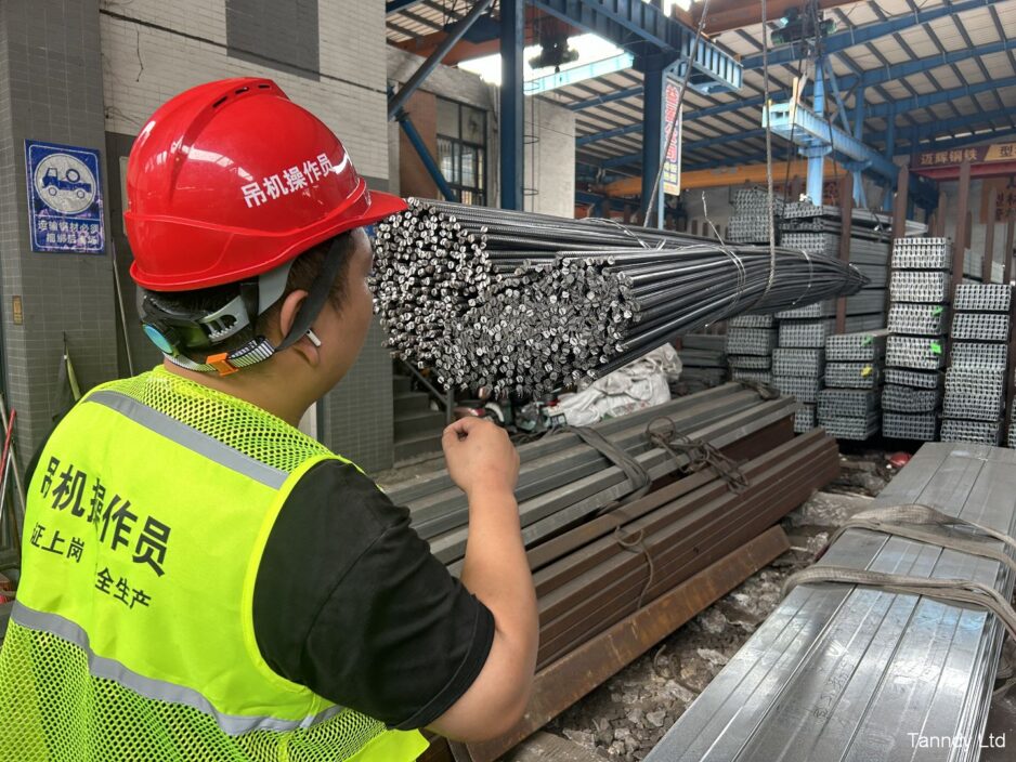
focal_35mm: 26
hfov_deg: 67.3
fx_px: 763
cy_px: 381
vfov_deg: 53.1
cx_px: 508
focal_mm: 5.7
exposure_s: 1/121
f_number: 1.5
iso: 40
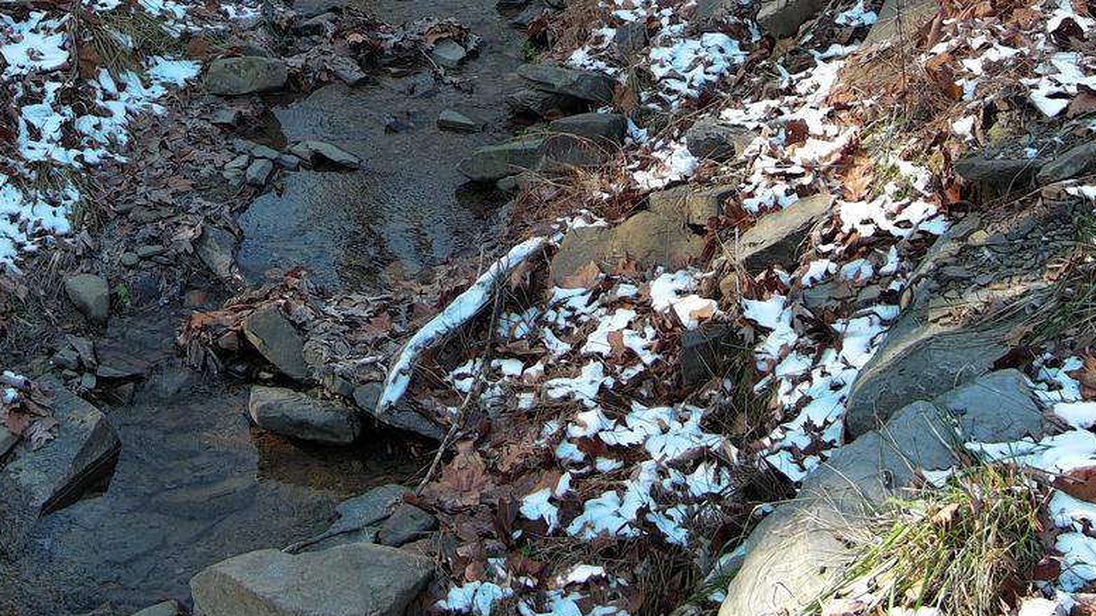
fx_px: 2324
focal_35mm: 80
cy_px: -301
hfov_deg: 26.2
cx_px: 280
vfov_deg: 14.1
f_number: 2.8
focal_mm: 10.57
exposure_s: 1/153
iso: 100
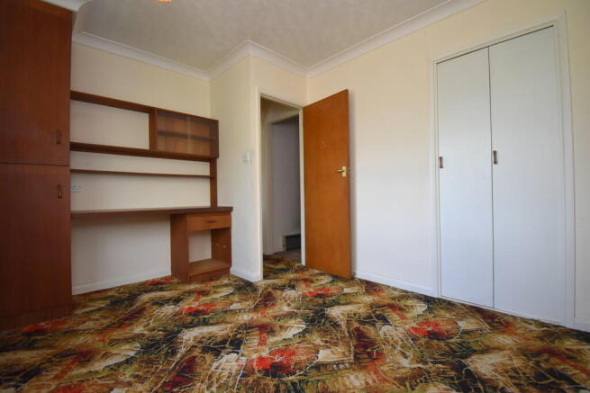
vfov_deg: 77.4
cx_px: 295
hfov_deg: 100.4
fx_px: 246
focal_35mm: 15
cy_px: 196
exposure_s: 1/160
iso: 800
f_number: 4.5
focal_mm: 10
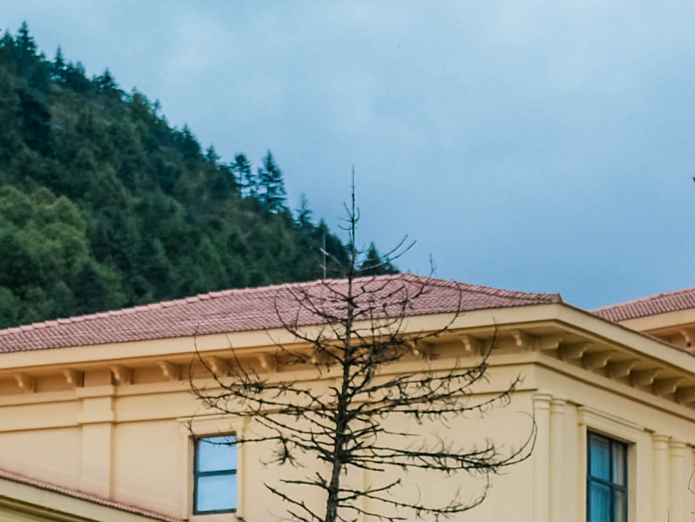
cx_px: 449
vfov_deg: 5.5
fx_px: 5462
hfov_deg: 7.3
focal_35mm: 272
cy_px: 393
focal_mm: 35
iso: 160
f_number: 2
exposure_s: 1/2900
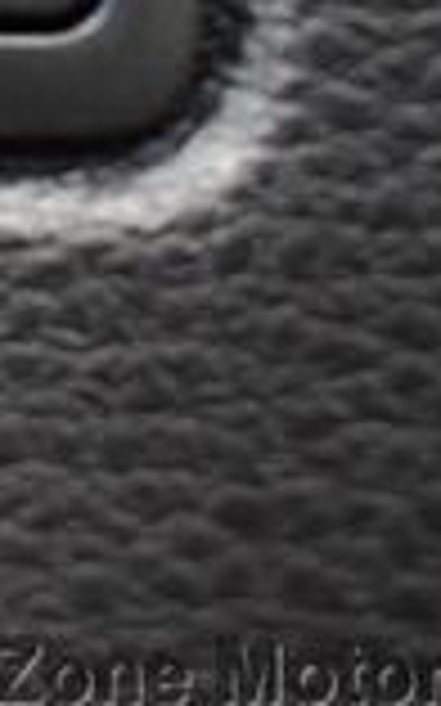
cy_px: -202
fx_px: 2887
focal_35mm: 150
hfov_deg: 7.8
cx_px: -796
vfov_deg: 13.5
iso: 3200
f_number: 3.5
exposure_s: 1/100
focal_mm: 18
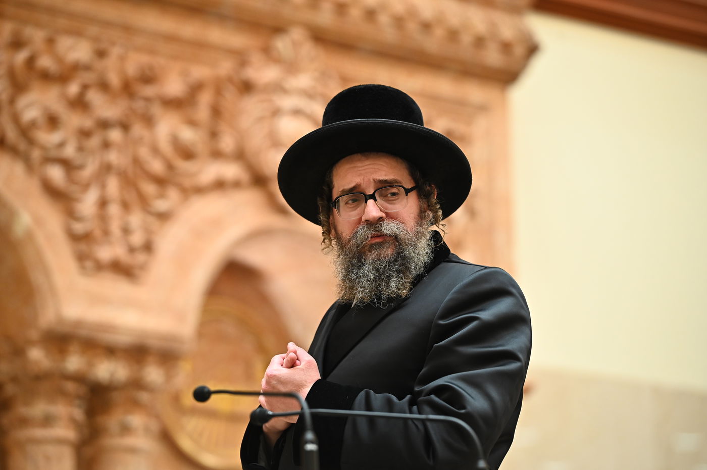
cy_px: 235
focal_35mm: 190
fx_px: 3728
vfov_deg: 7.2
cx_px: 354
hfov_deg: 10.8
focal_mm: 190
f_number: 5
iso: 2000
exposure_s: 1/160
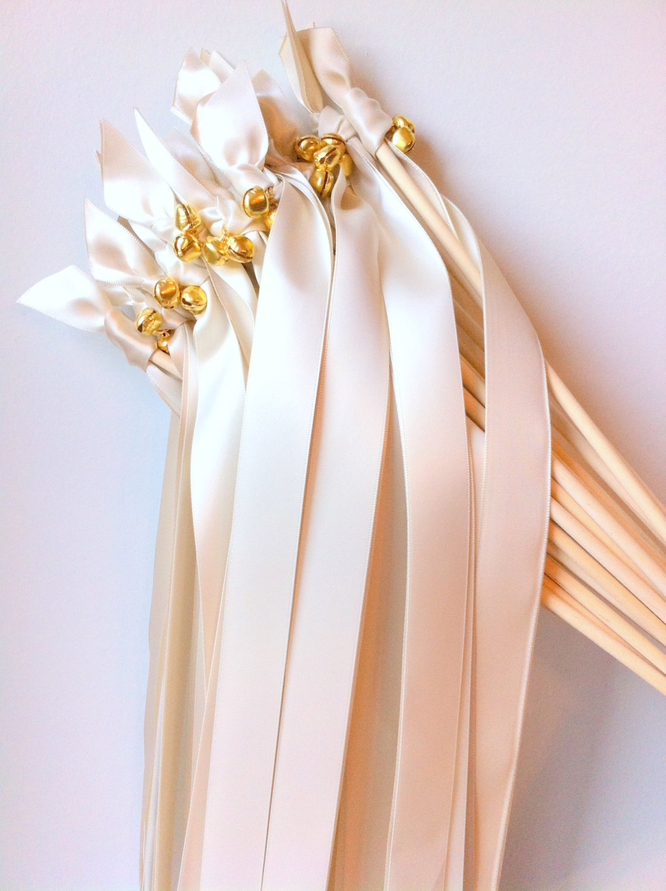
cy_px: 446
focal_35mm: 35
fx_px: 900
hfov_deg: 40.6
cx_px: 333
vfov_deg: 52.7
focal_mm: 3.85
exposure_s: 1/120
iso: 125
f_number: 2.8
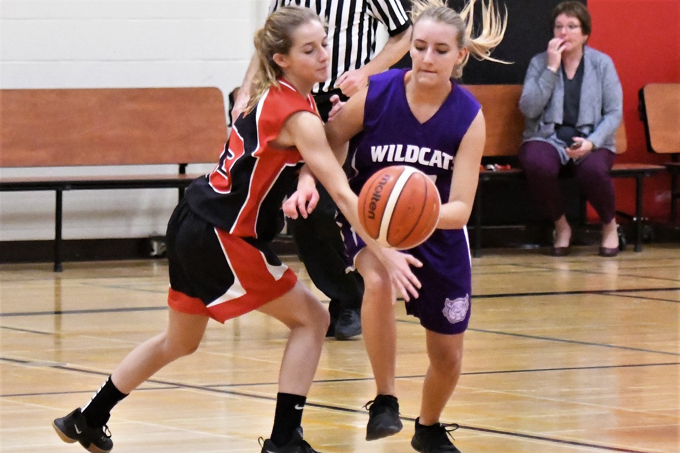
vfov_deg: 10.2
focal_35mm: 135
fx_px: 2549
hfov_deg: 15.2
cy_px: 226
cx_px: 340
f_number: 2.8
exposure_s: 1/1000
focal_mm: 90
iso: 22800
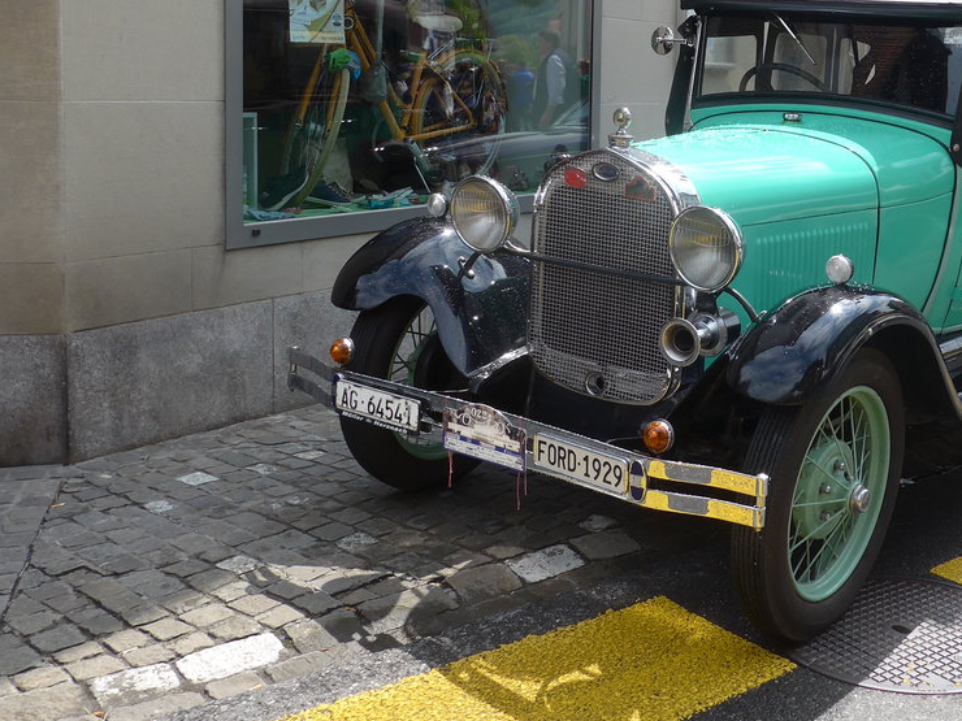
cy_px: 196
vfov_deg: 30.5
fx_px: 1306
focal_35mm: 47
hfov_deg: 39.2
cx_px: 741
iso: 80
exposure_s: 1/800
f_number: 2.8
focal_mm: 6
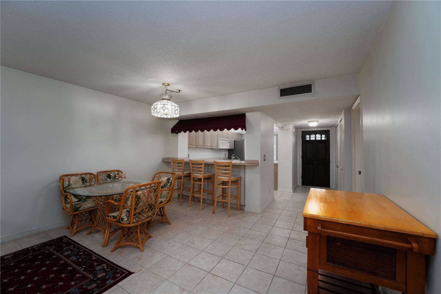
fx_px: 171
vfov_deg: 81.2
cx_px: 220
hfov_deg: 104.3
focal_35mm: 14
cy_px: 147
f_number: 10
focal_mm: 14
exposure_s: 1/5
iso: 400
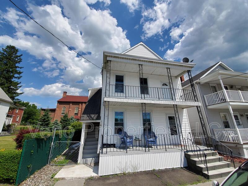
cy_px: 93
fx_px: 93
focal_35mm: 13
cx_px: 124
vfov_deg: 89.9
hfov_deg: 106.2
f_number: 2.2
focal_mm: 1.8
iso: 50
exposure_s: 1/1575
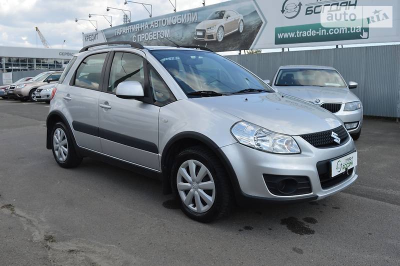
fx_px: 366
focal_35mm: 33
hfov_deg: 57.3
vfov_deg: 39.9
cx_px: 200
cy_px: 133
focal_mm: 22
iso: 100
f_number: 7.1
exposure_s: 1/200
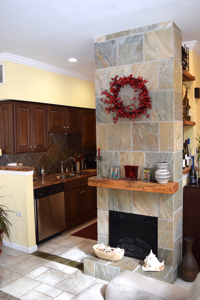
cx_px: 100
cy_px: 150
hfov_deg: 40.0
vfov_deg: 57.2
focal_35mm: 33
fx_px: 275
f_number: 5.6
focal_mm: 22
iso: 800
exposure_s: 1/125
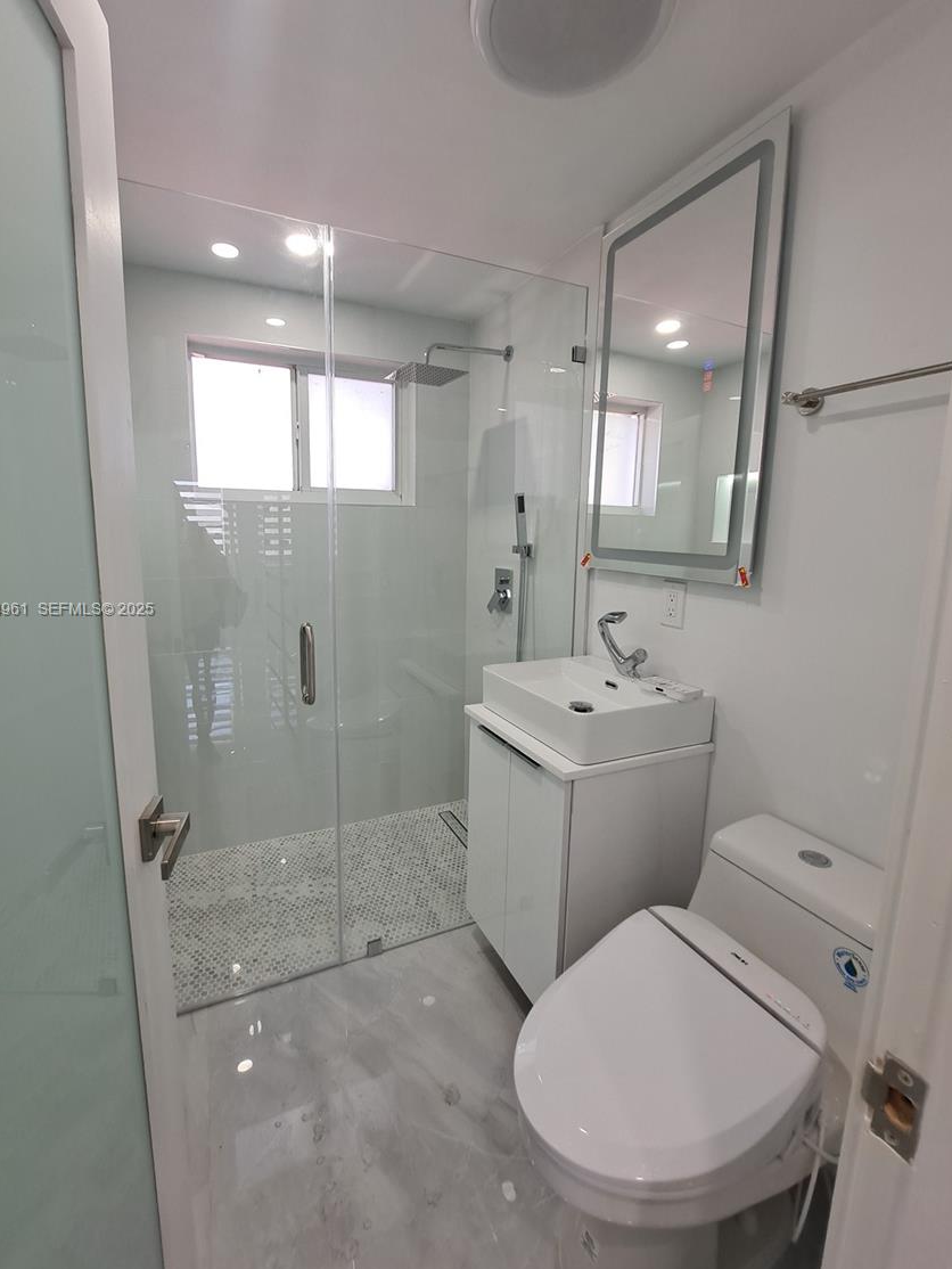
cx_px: 456
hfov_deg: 85.6
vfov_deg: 102.0
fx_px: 513
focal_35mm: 14
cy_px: 611
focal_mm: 1.74
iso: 50
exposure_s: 1/40
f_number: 2.2
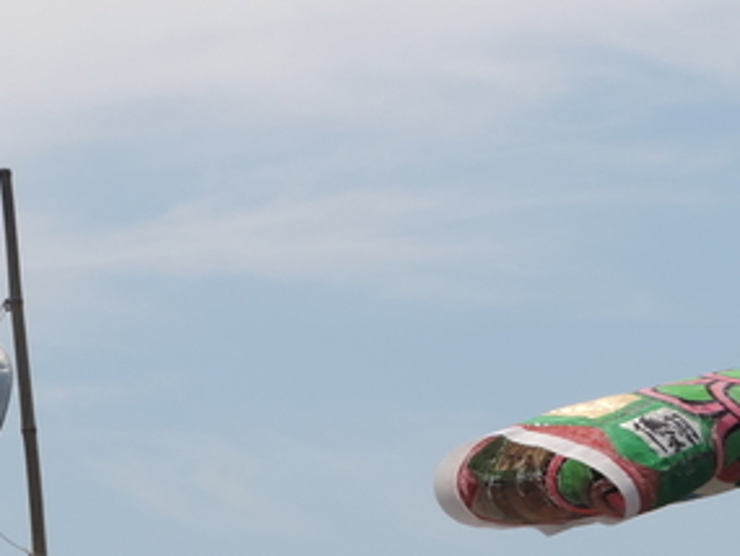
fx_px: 2823
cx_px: 130
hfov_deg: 14.8
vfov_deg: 11.2
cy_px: 462
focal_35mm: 132
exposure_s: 1/1600
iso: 80
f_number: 3.5
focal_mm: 8.3
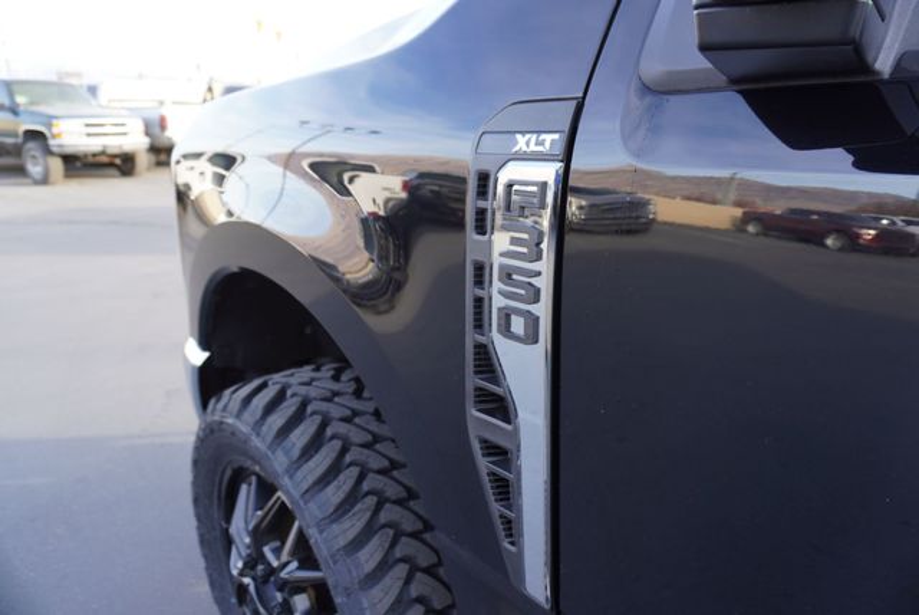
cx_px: 460
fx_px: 613
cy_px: 308
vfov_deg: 53.2
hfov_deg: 73.7
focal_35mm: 24
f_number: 4
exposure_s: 1/60
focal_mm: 16
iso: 125
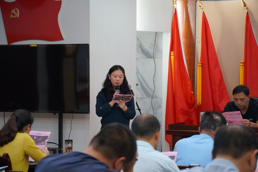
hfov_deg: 19.5
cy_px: 86
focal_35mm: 105
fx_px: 752
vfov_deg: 13.0
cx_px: 129
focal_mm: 70
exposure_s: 1/160
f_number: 4
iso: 2500
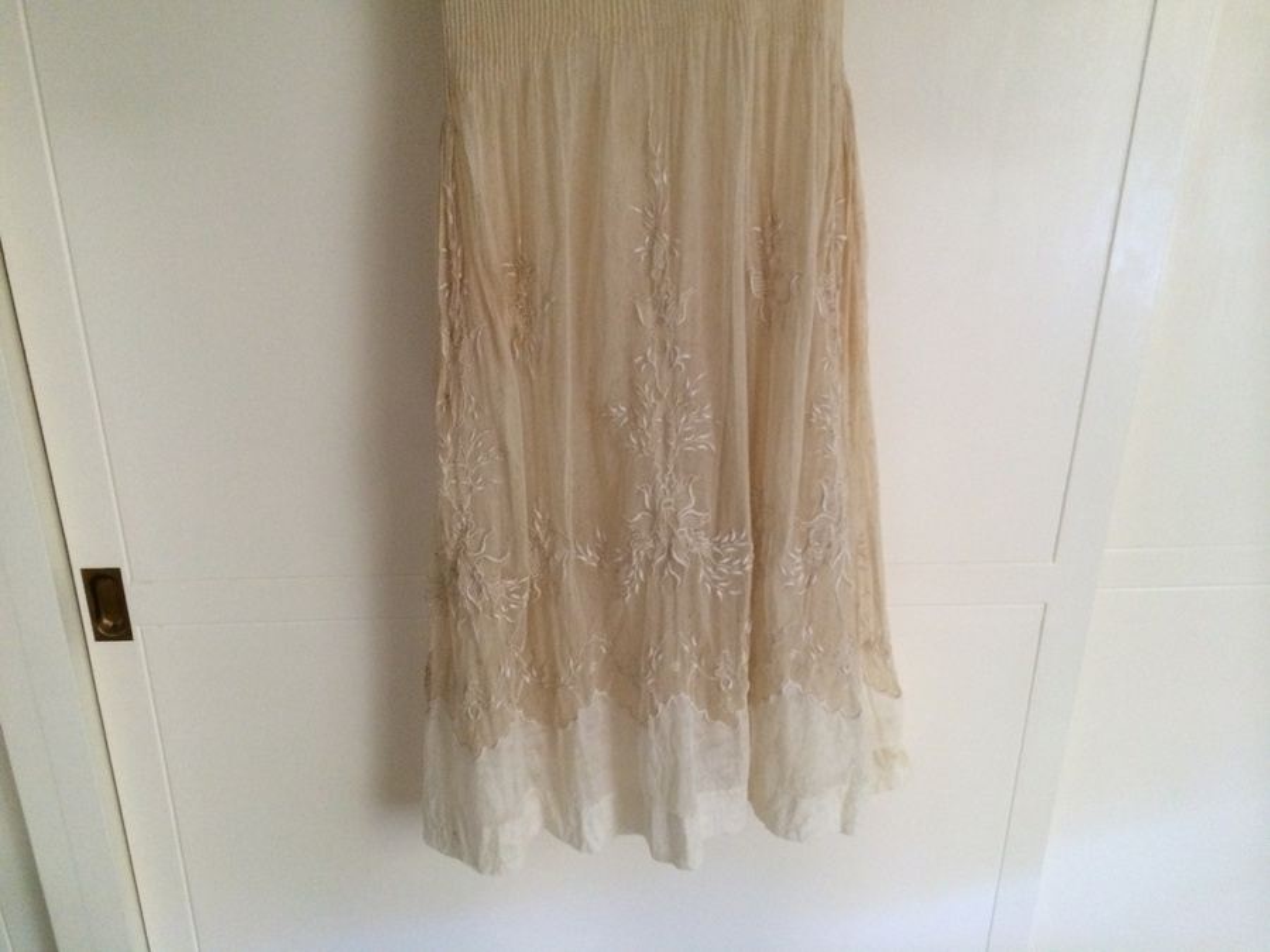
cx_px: 635
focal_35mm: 30
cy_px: 476
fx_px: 1101
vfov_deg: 46.8
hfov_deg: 60.0
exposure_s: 1/20
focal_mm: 4.12
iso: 320
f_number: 2.2
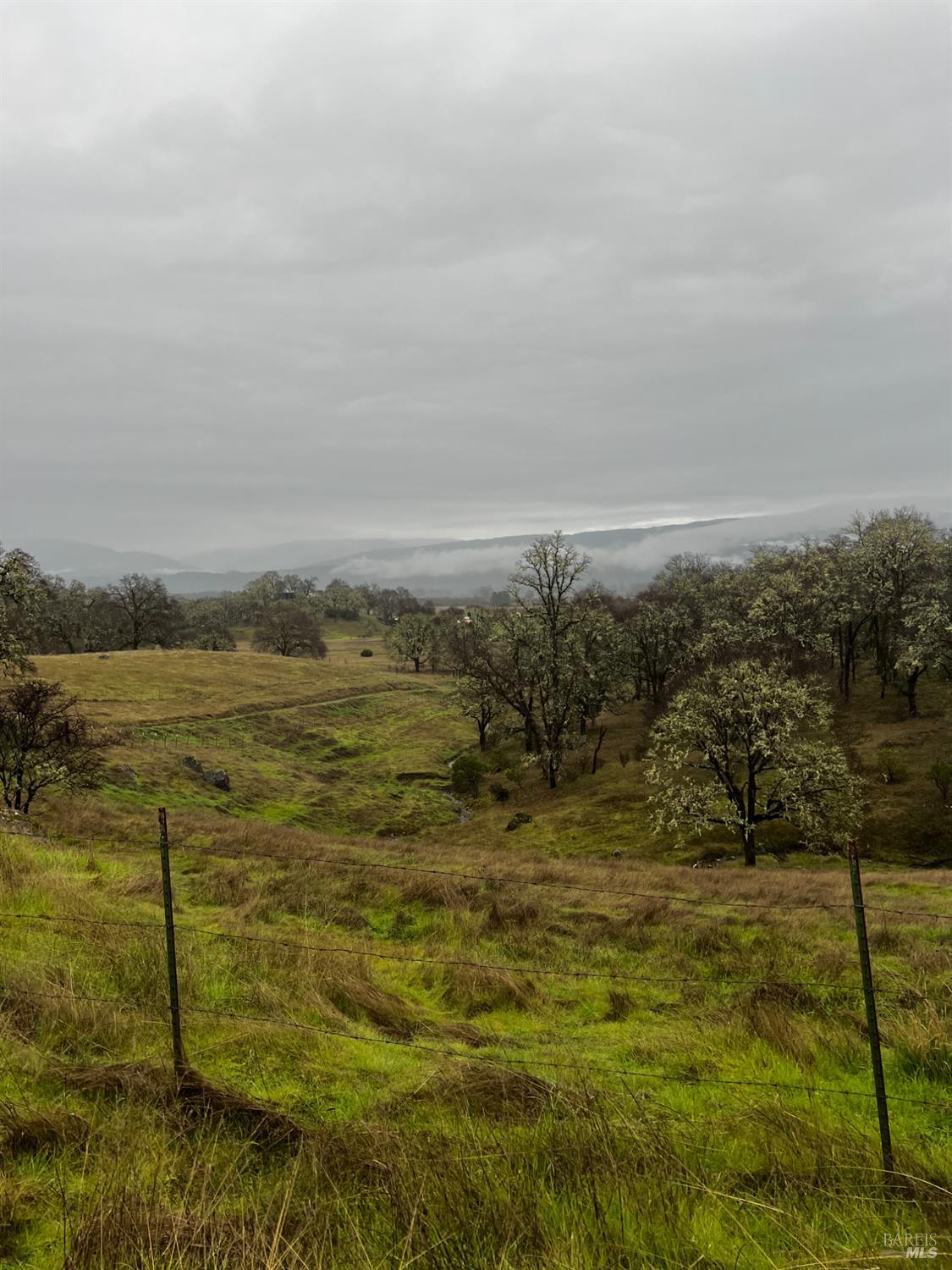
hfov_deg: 53.1
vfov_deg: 67.3
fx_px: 953
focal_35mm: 26
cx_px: 476
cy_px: 635
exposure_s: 1/383
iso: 50
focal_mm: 5.7
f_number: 1.5
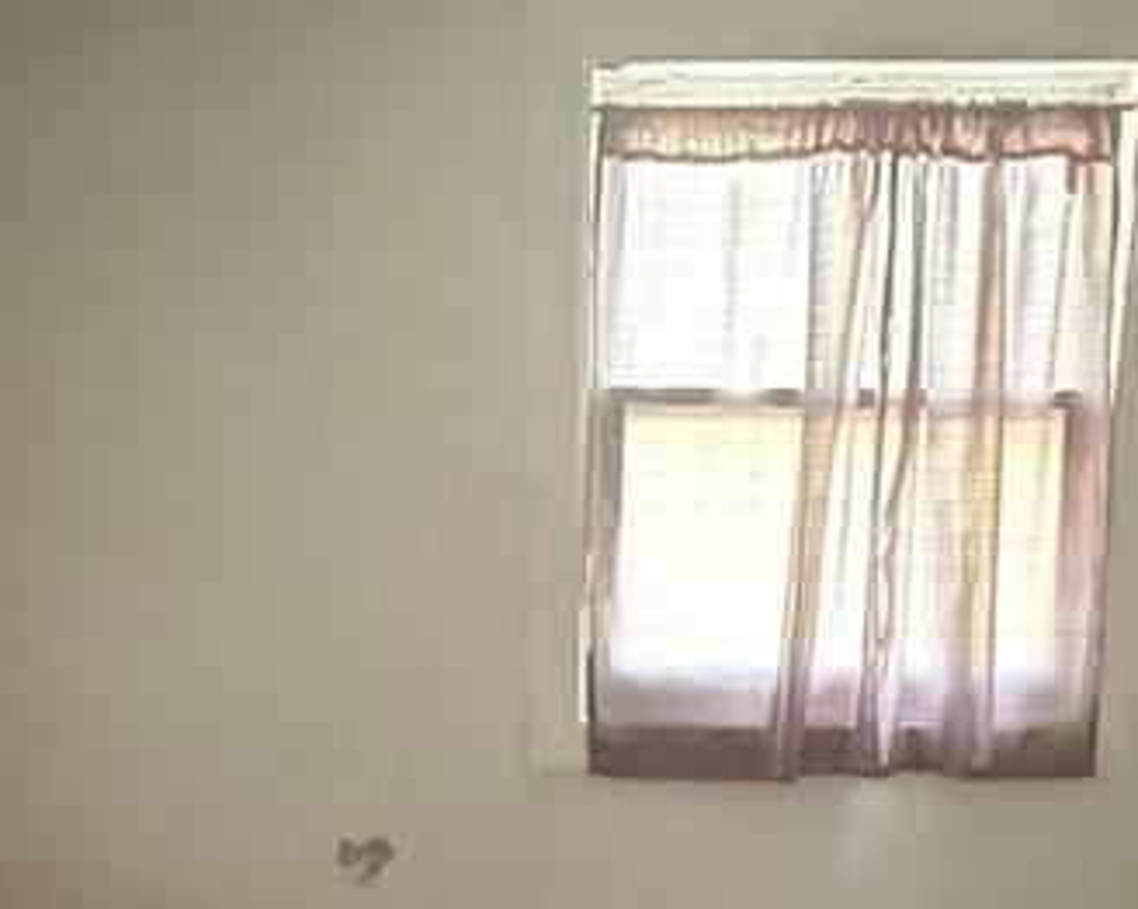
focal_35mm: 50
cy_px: 999
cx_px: 618
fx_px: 1683
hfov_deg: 37.3
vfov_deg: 27.6
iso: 1250
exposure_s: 1/54
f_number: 2.2
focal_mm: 2.22
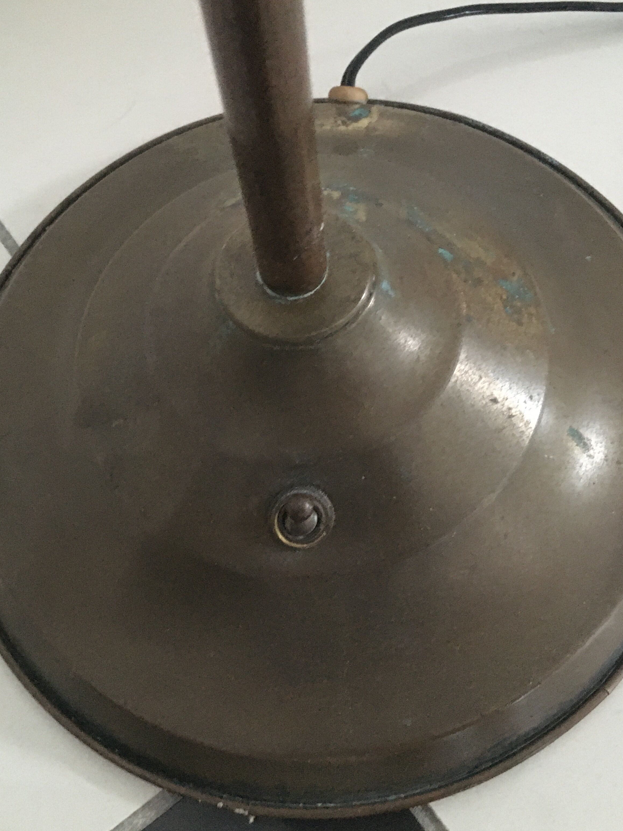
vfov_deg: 49.0
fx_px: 912
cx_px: 321
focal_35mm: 38
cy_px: 392
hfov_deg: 37.7
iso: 640
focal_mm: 4.15
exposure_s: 1/17
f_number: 2.2
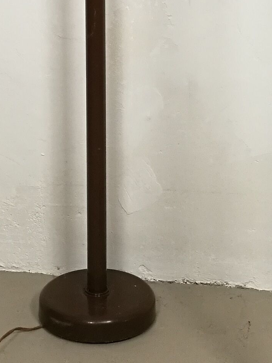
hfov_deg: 15.9
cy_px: 3
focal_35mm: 93
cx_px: 93
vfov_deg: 20.4
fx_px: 974
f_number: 2.2
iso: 160
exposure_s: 1/33.3
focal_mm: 4.5
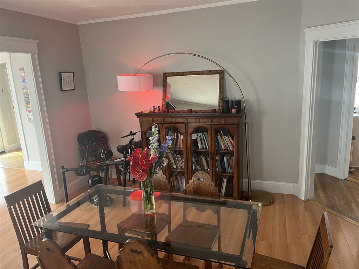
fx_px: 270
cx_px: 180
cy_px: 134
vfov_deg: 53.1
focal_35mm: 26
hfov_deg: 67.3
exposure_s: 1/60
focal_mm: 5.1
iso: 200
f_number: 1.6
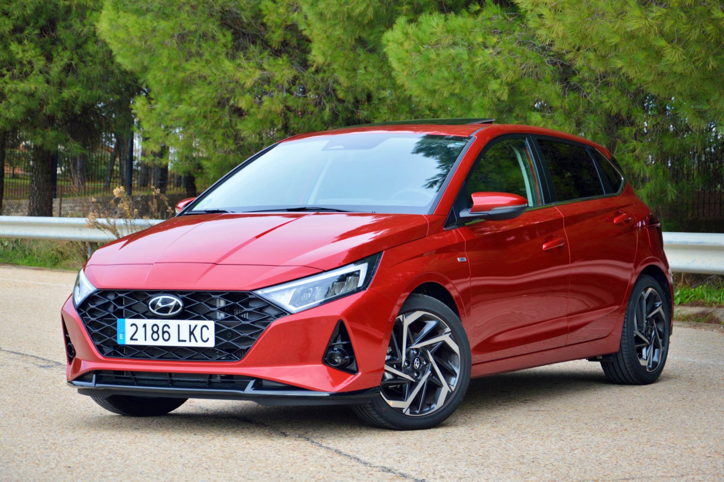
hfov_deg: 20.6
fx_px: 1989
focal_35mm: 99
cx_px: 362
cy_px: 241
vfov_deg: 13.8
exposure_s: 1/125
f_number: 5.6
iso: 180
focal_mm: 66
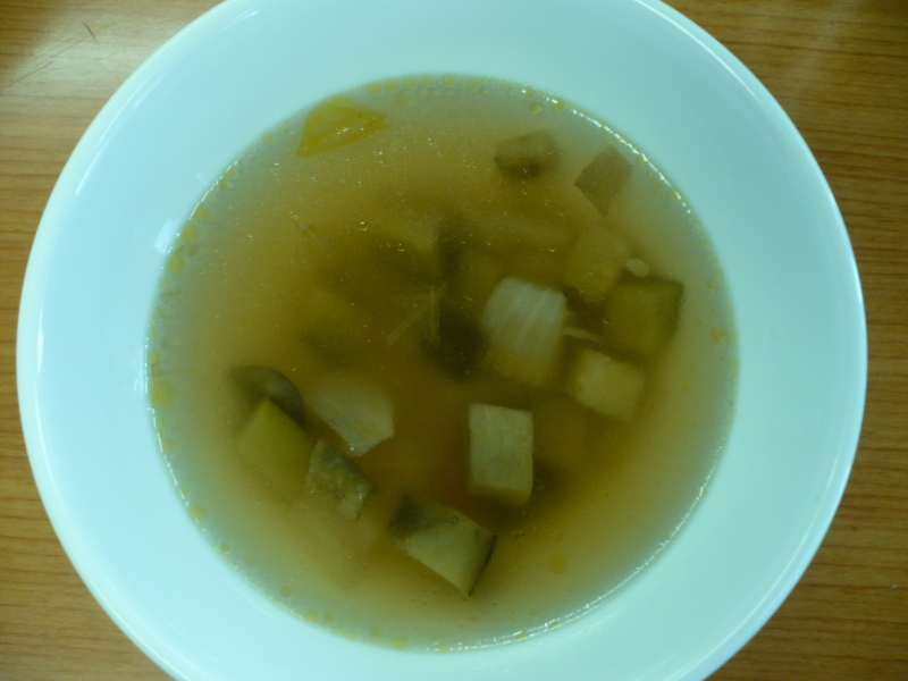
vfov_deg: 40.7
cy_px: 340
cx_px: 454
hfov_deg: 52.6
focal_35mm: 35
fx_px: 918
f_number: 2.8
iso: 160
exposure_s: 1/30
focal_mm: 5.8
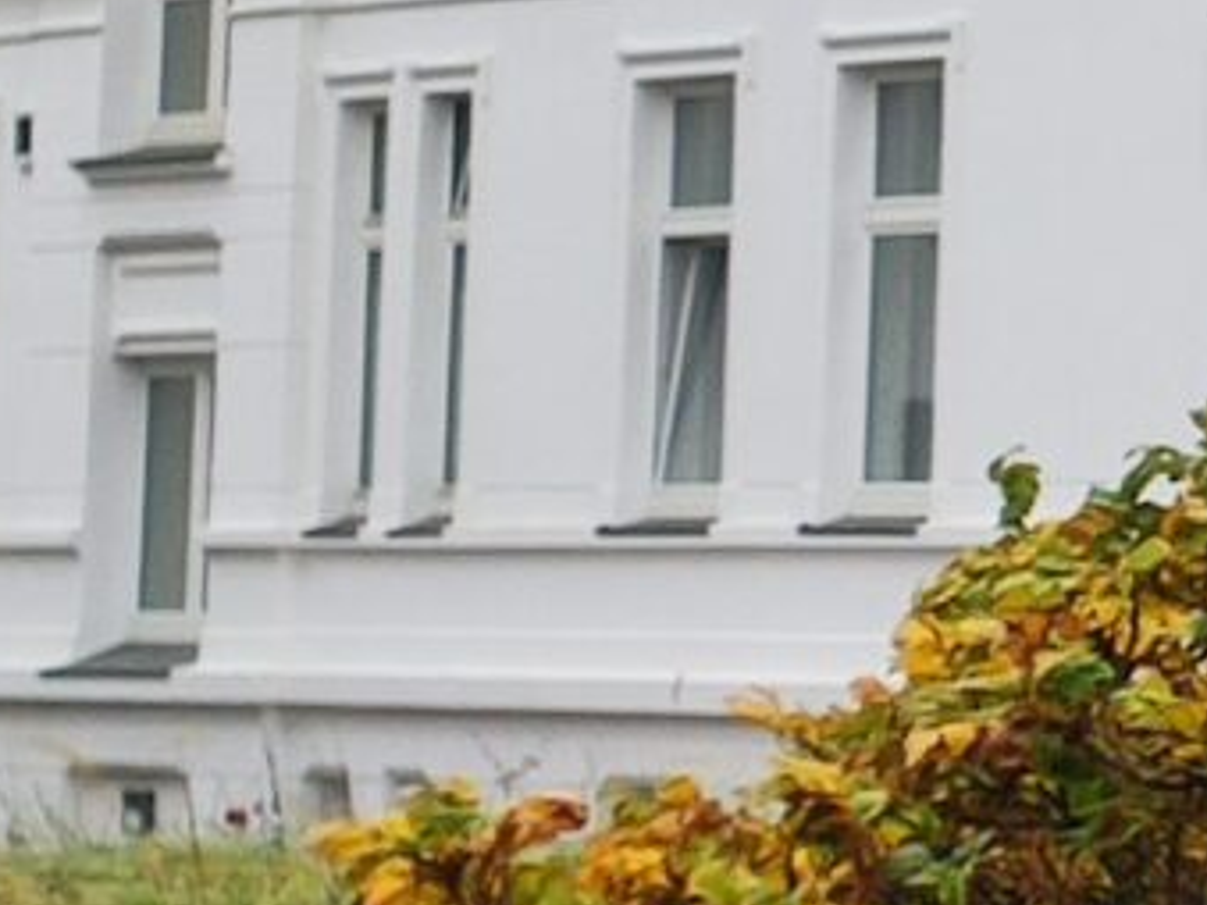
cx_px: 4511
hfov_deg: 6.6
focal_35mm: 249
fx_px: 8679
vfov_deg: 5.9
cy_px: -93
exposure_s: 1/496
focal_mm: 4.77
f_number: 1.75
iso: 112
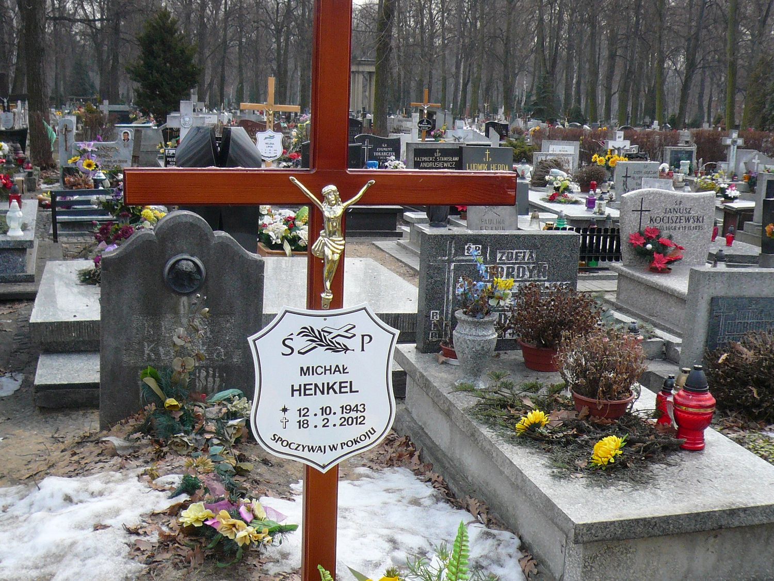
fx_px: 1006
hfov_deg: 42.1
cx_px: 387
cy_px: 290
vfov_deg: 32.2
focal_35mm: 45
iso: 100
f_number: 2.9
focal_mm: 4.9
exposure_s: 1/200
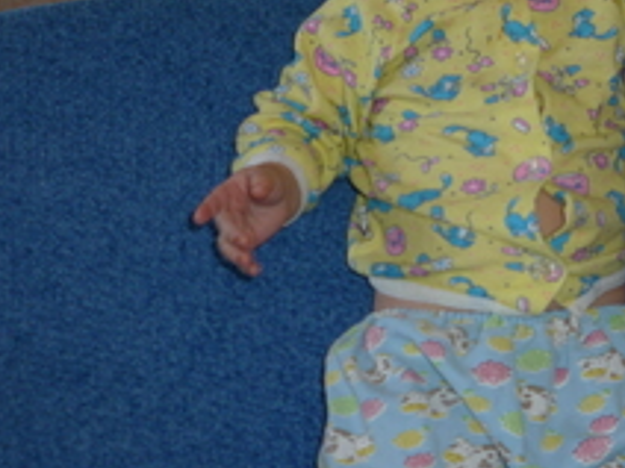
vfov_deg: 21.0
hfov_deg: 27.4
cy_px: 168
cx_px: 478
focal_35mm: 70
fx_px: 1264
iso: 100
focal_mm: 5.5
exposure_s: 1/30
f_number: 2.8
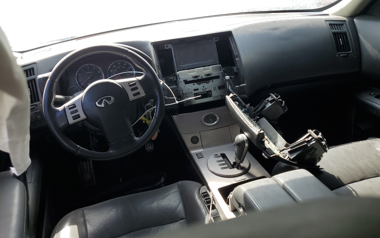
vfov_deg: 44.5
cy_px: 117
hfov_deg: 66.5
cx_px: 188
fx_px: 290
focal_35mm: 28
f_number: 1.5
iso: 50
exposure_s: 1/400
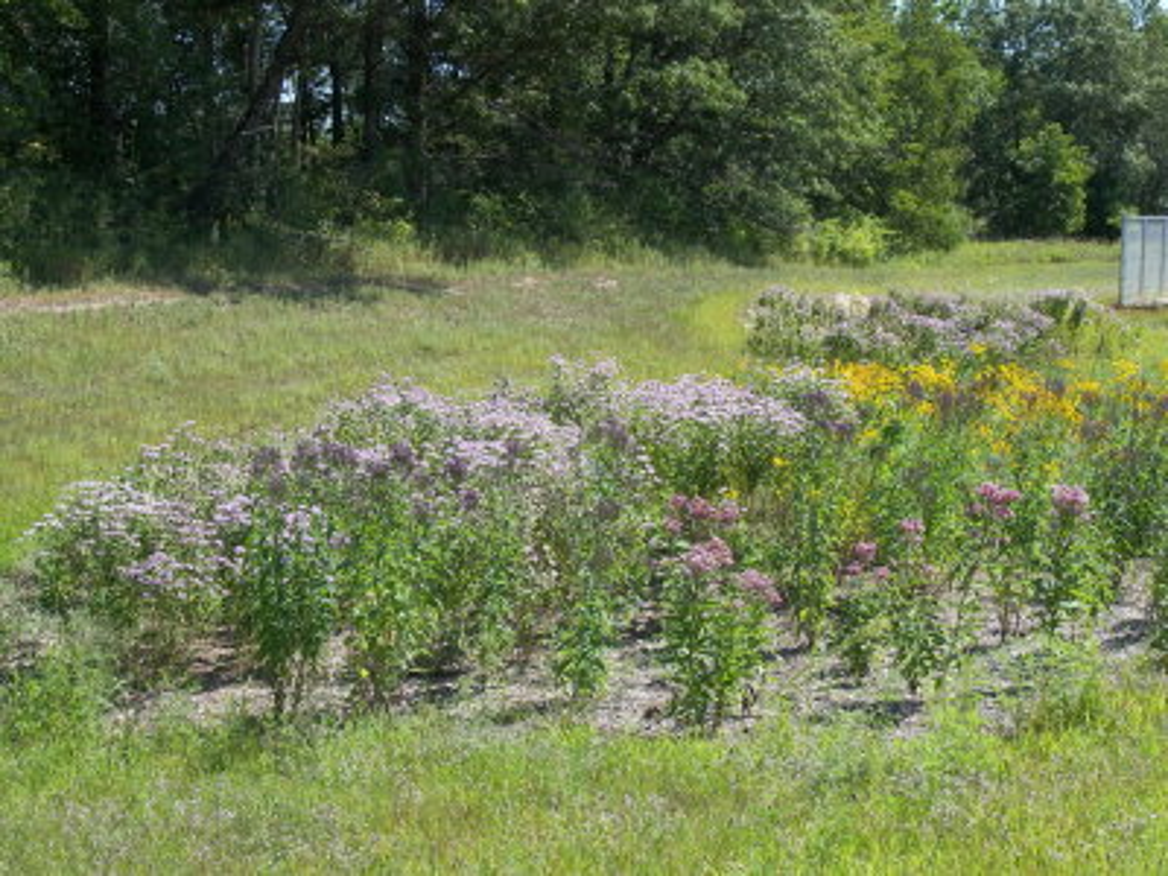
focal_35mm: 55
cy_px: 438
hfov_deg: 34.9
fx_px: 1856
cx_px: 584
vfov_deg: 26.6
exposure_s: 1/320
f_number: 3.6
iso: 50
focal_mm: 11.6
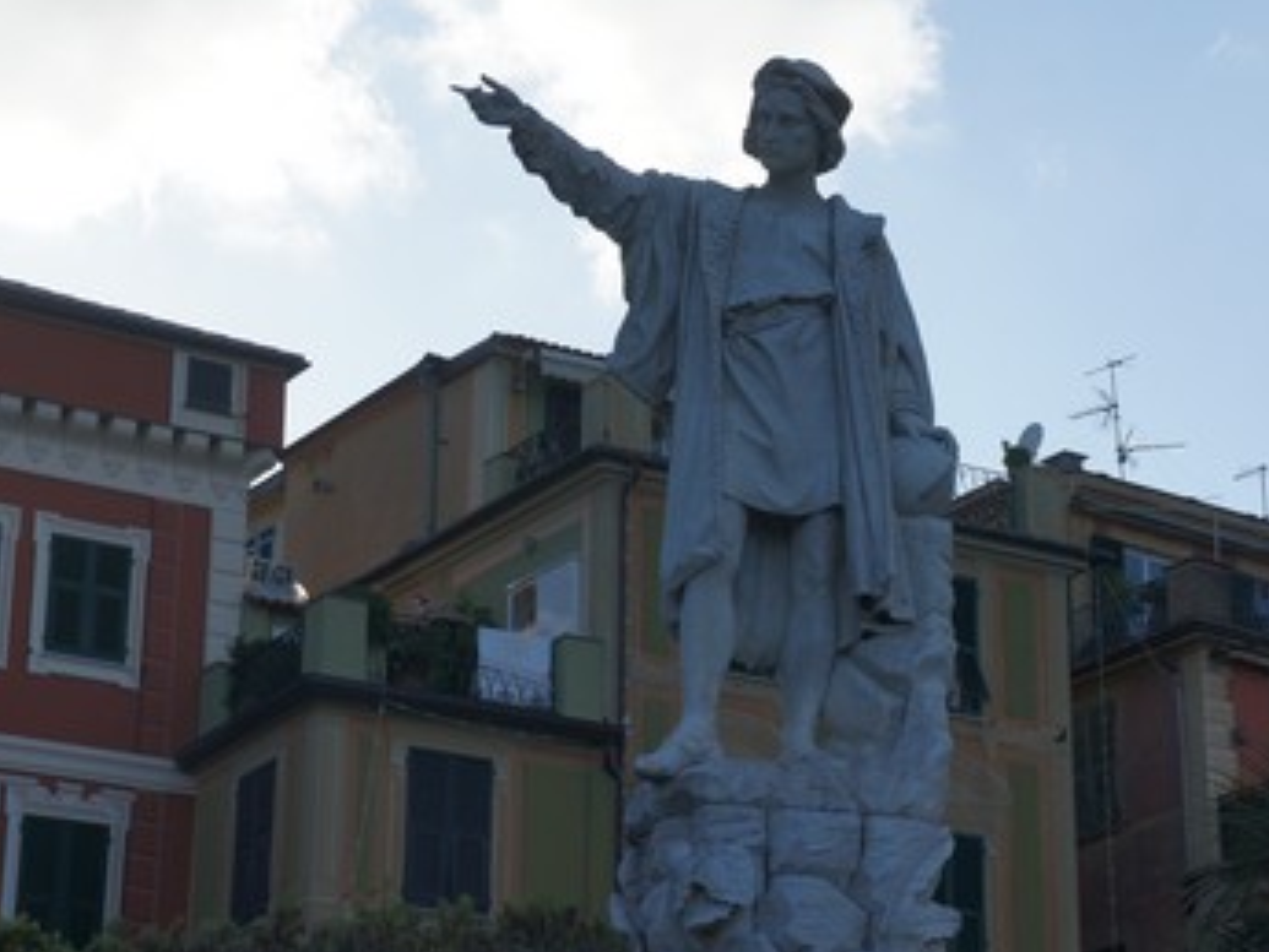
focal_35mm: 106
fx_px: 3874
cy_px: 397
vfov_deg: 14.0
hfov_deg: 18.6
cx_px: 765
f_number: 9
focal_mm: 55
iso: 200
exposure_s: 1/400
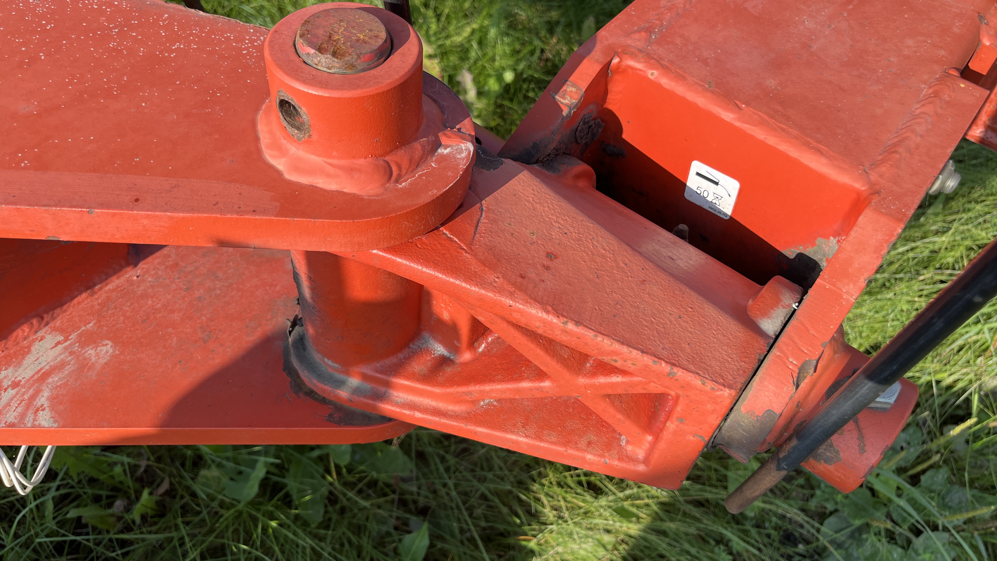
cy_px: 272
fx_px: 767
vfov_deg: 40.2
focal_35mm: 29
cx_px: 493
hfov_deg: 66.1
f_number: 1.6
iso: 50
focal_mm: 5.1
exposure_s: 1/1056
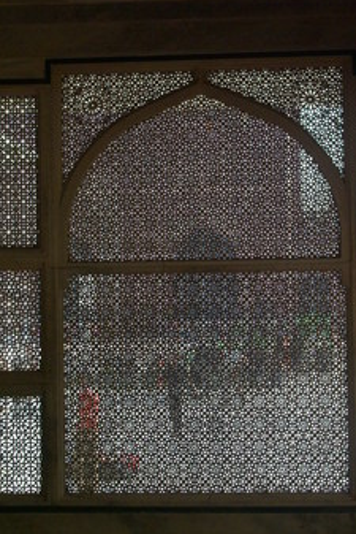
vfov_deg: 27.1
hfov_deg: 18.3
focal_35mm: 75
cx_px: 190
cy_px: 285
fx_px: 1107
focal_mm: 35
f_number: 5.6
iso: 800
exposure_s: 1/90
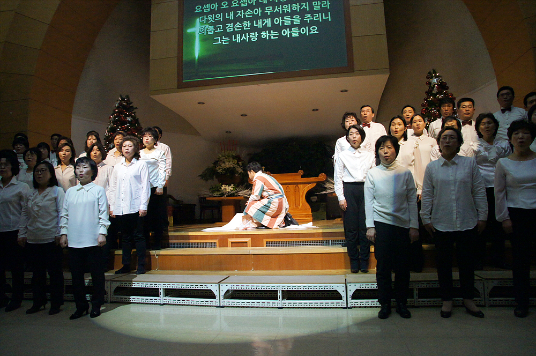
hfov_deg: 73.8
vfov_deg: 53.0
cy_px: 178
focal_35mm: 24
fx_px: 357
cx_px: 268
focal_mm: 16
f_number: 4.5
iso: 3200
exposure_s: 1/320
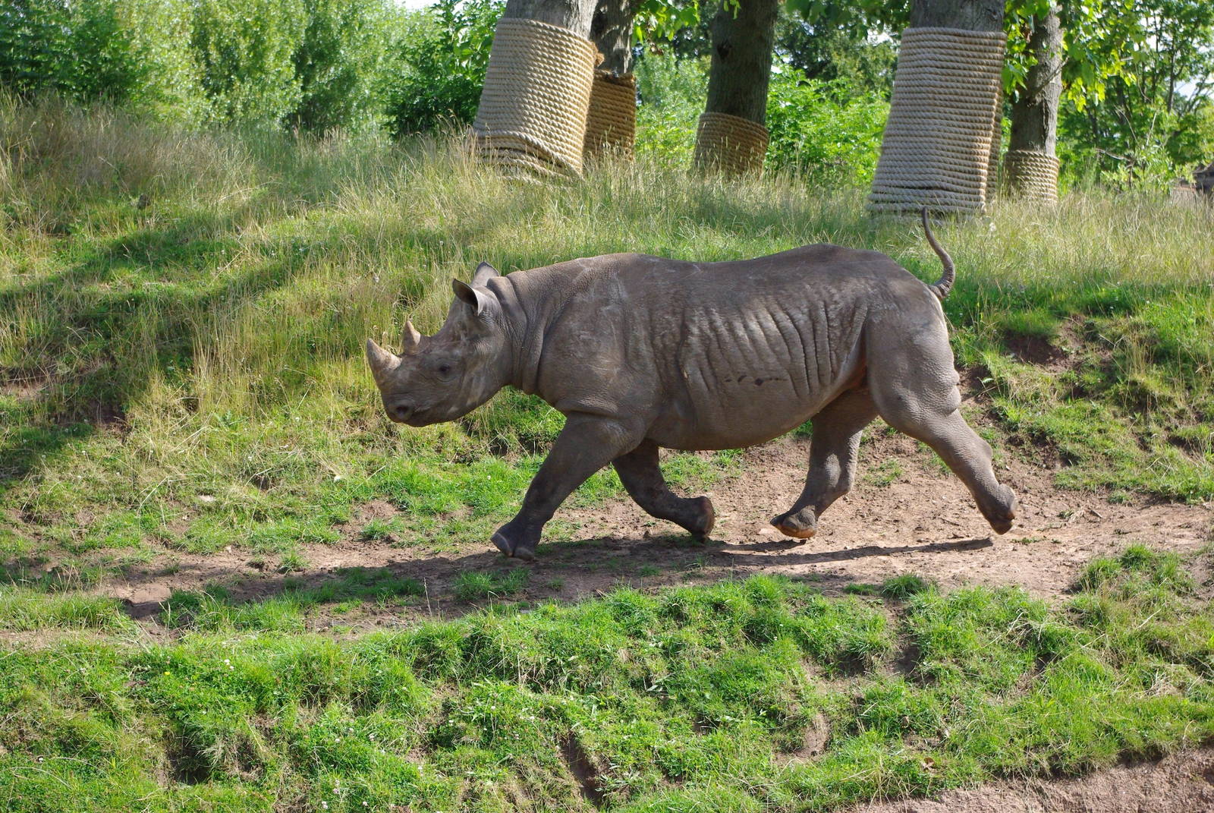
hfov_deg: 24.7
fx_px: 2768
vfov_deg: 16.7
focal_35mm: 82
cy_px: 406
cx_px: 607
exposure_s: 1/750
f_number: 8
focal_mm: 55
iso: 800
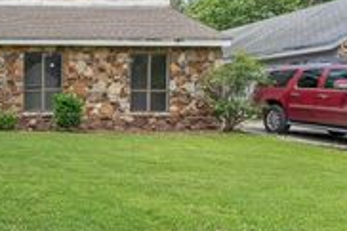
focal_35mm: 45
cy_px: 106
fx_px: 429
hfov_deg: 38.5
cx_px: -10
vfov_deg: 30.1
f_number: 5.6
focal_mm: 16.2
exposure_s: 1/750
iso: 200
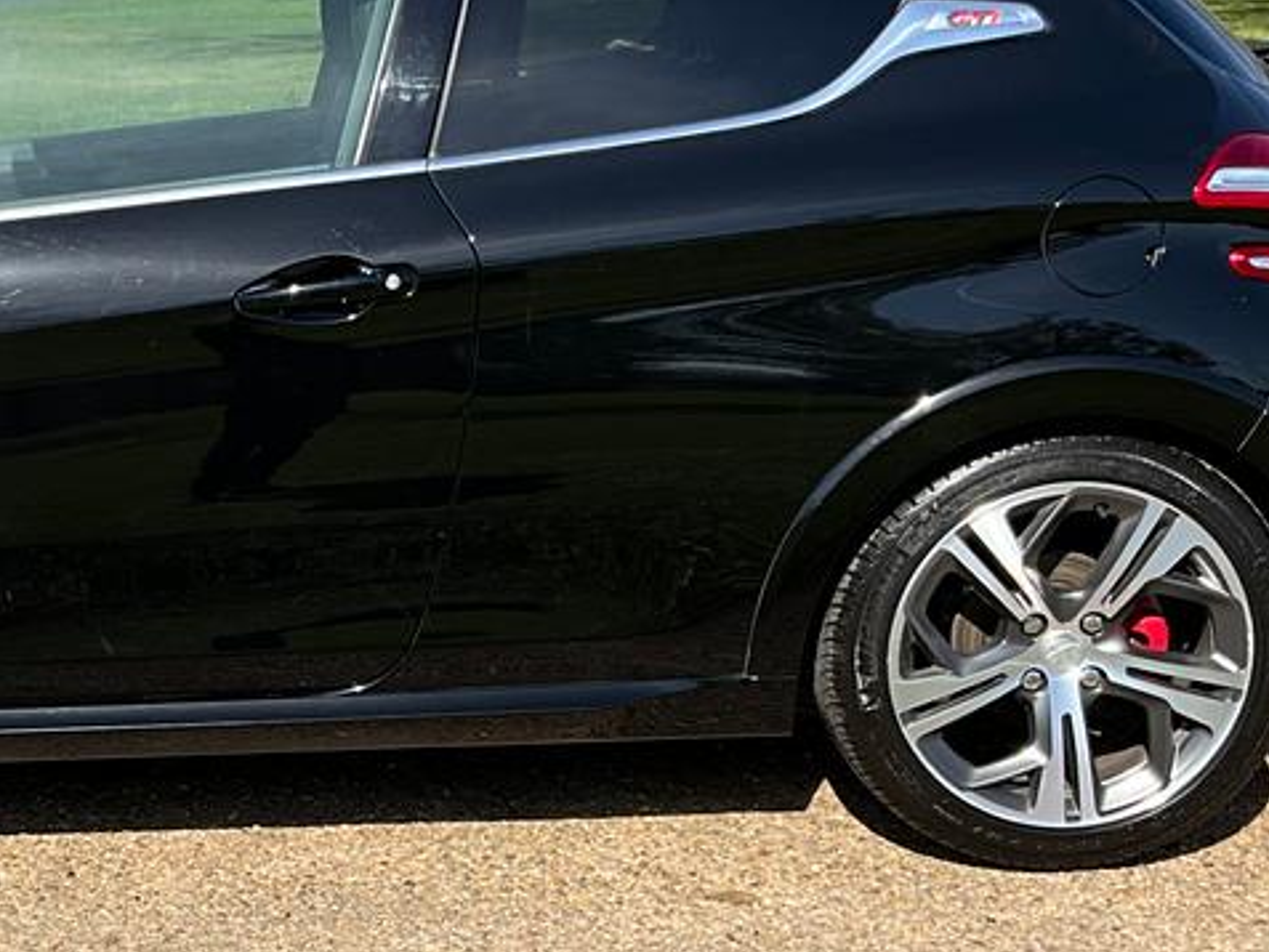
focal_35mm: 73
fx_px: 2677
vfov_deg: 20.1
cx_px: 144
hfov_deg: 25.9
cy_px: 596
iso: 25
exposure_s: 1/1221
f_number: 1.8
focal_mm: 3
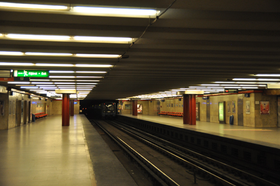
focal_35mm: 48
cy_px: 93
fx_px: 373
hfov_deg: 41.2
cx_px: 140
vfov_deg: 28.0
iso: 800
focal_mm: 32
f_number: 4
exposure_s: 1/60
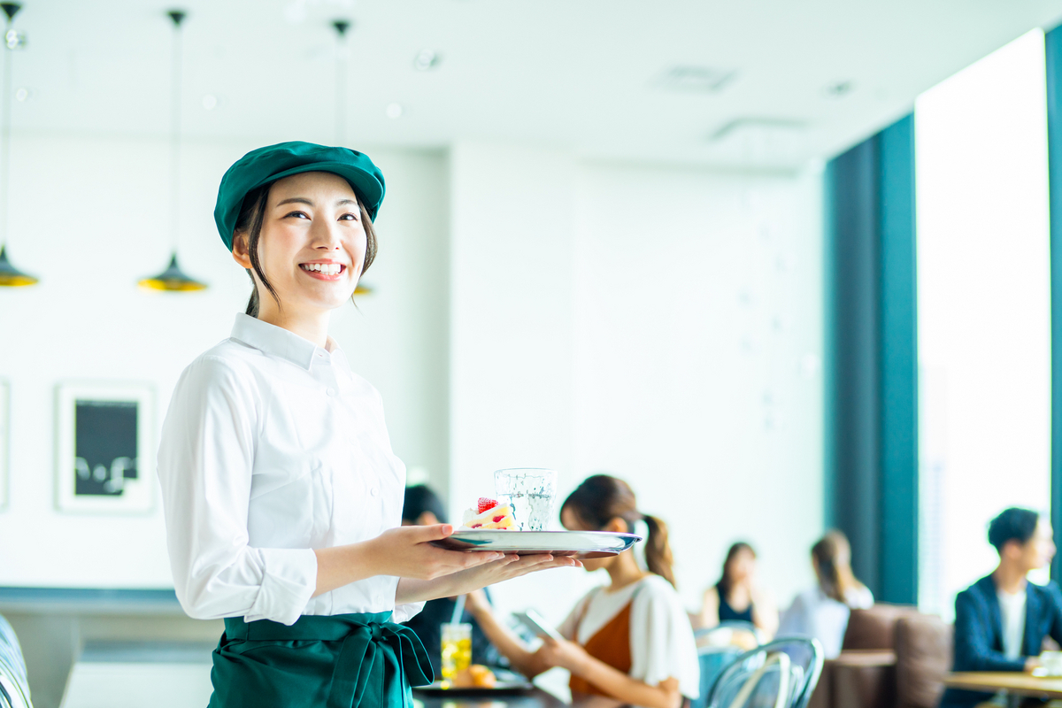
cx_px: 531
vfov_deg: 27.0
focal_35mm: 50
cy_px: 354
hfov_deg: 39.6
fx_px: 1475
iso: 400
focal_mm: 50
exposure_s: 1/320
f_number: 2.5
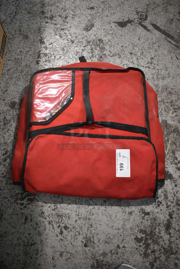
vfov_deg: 67.3
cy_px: 134
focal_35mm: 27
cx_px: 90
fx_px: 202
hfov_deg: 48.0
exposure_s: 1/125
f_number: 3.5
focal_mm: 18
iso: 2800
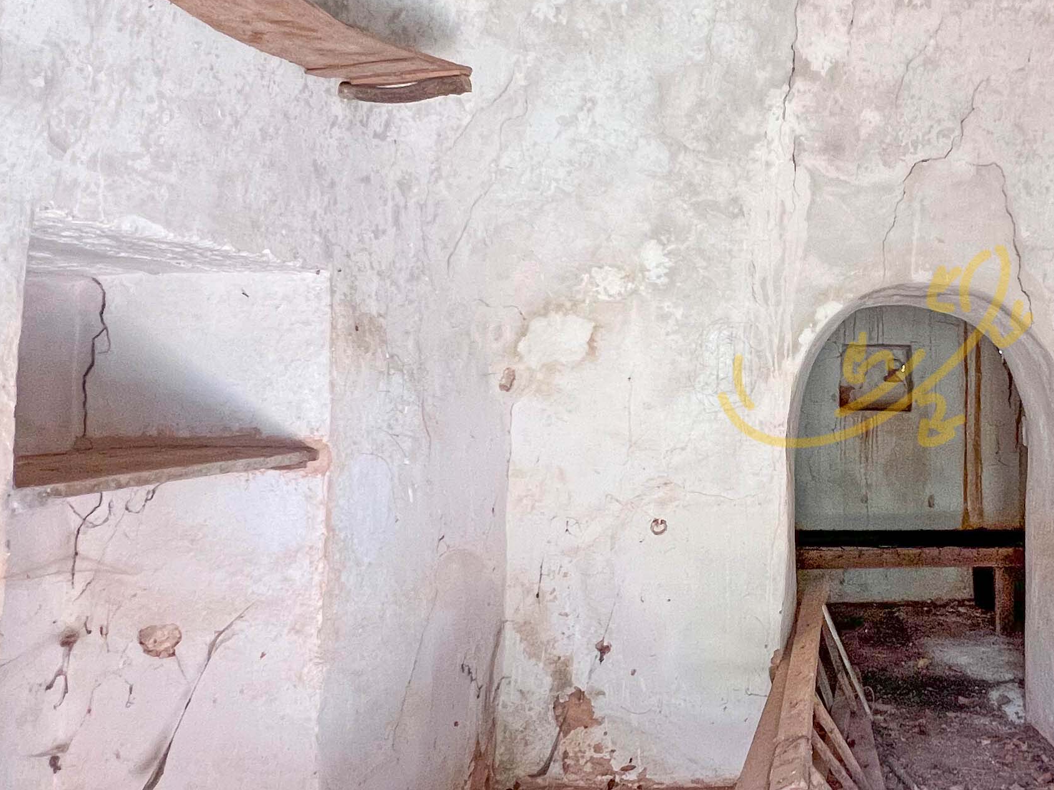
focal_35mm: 31
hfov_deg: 53.3
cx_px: 884
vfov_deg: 45.3
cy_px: 347
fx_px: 944
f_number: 1.8
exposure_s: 1/100
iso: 250
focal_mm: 1.57
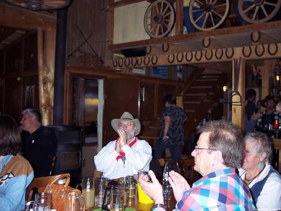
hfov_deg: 47.9
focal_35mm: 39
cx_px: 140
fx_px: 317
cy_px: 106
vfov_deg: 36.8
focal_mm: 8
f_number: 2.8
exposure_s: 1/60
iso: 100
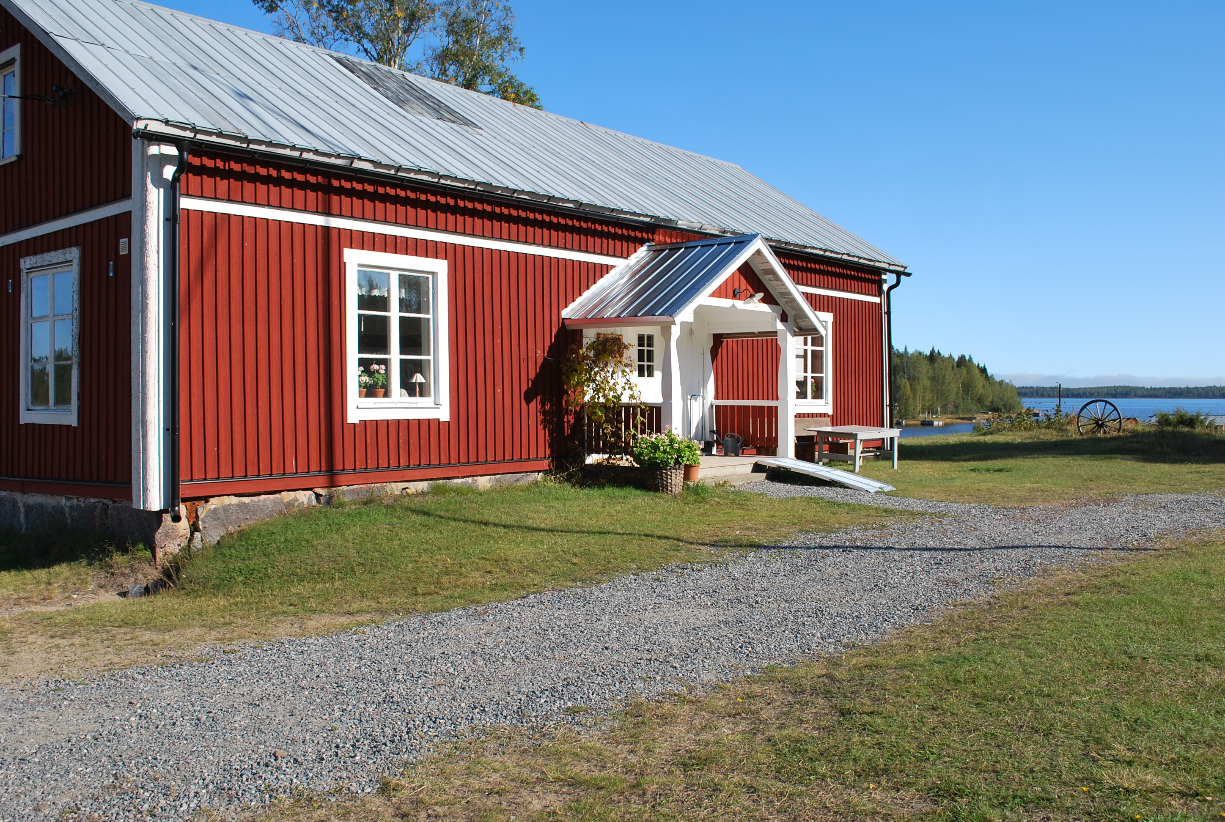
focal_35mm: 33
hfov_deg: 57.1
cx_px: 612
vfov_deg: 40.1
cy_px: 411
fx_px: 1125
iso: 100
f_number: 8
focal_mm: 22
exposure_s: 1/250
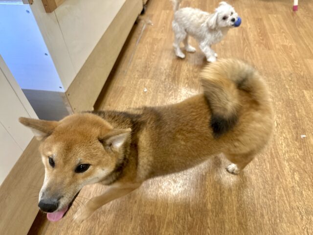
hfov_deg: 71.6
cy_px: 118
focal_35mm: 24
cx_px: 156
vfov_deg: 56.8
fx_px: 217
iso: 125
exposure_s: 1/121
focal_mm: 6.86
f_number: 1.78
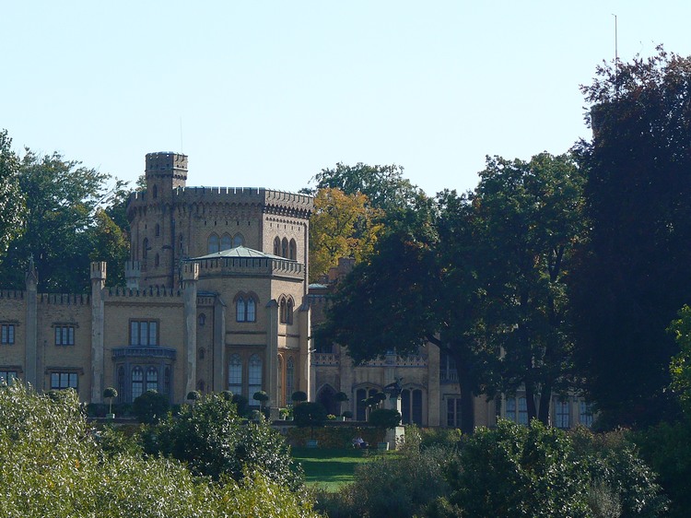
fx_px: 4071
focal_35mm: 204
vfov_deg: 7.3
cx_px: 346
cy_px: 259
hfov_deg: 9.7
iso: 100
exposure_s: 1/200
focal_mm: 30.2
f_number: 4.5
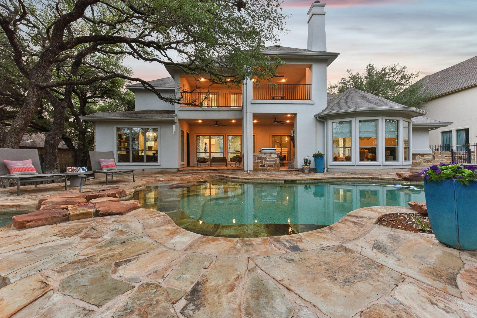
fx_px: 185
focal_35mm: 14
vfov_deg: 81.2
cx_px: 238
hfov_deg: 104.3
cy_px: 159
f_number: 8
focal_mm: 14
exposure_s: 1/15
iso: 1400
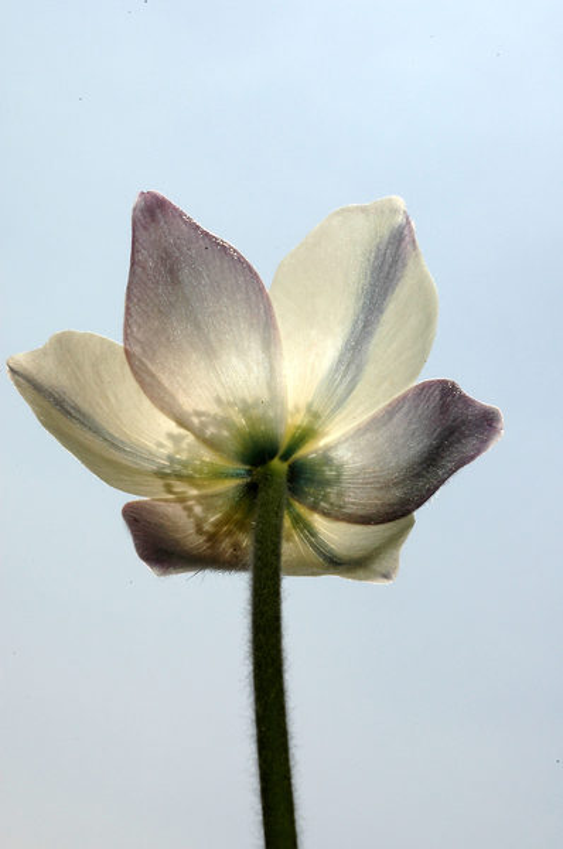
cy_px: 424
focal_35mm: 82
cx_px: 282
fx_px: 1942
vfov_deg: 24.7
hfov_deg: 16.5
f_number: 32
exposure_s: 1/180
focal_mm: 55
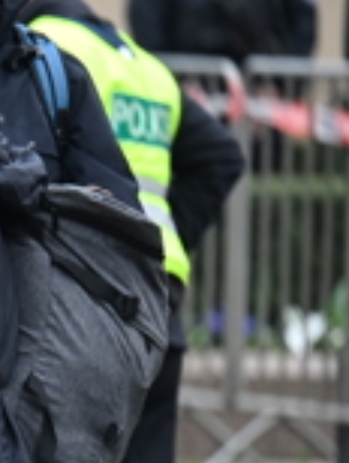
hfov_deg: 1.9
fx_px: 10363
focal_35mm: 773
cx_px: -686
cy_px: 439
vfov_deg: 2.6
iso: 1000
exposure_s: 1/1600
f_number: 3.5
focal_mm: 180
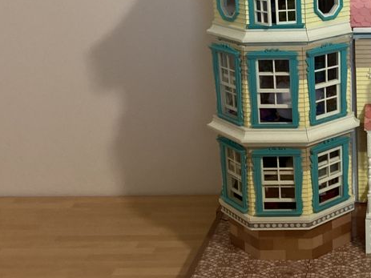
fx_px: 718
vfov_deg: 21.5
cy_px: 34
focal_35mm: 67
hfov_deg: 27.1
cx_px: 385
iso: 400
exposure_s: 1/60
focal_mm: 3.3
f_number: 2.4
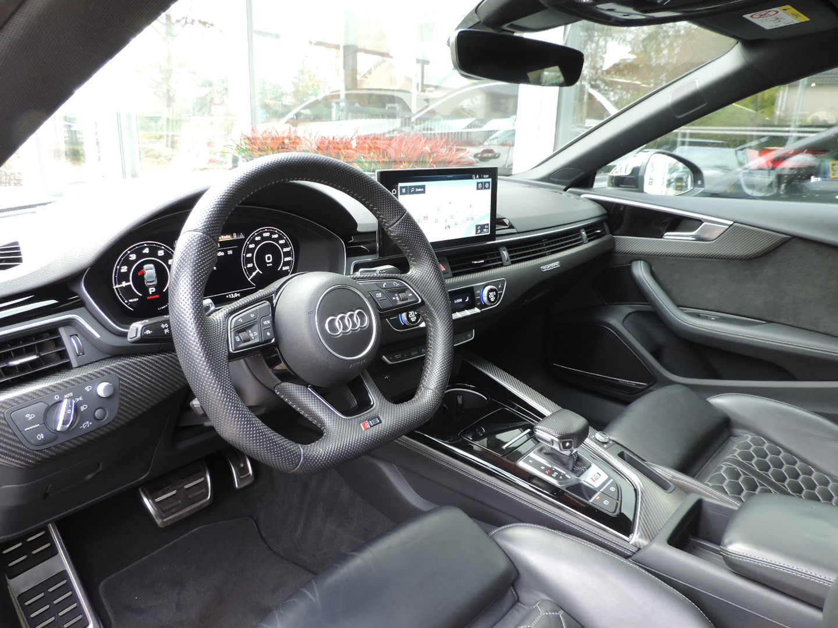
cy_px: 314
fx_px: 581
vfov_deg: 56.8
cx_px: 419
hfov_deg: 71.6
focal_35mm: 24
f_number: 3
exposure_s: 1/30
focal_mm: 4.3
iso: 180
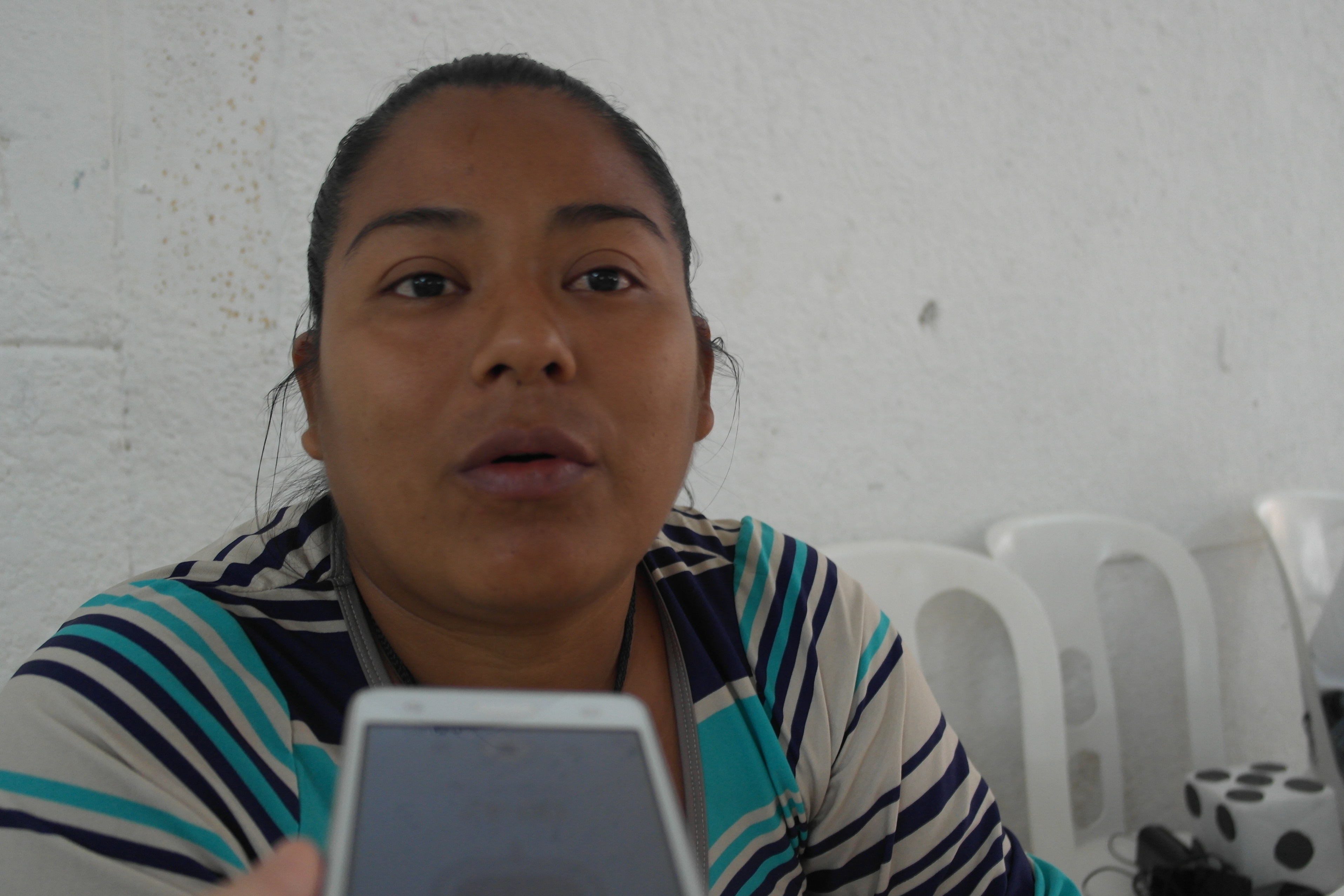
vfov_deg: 43.6
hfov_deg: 61.9
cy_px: 448
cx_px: 672
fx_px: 1120
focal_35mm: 30
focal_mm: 20
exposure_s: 1/20
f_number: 3.5
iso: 400
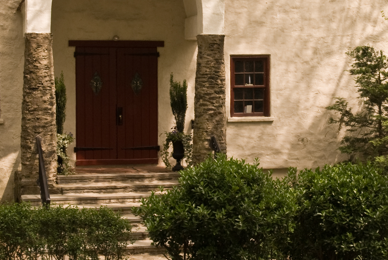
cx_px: 243
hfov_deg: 21.6
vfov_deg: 14.5
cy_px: 57
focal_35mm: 94
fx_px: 1014
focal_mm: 26
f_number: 9
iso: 200
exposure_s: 1/200
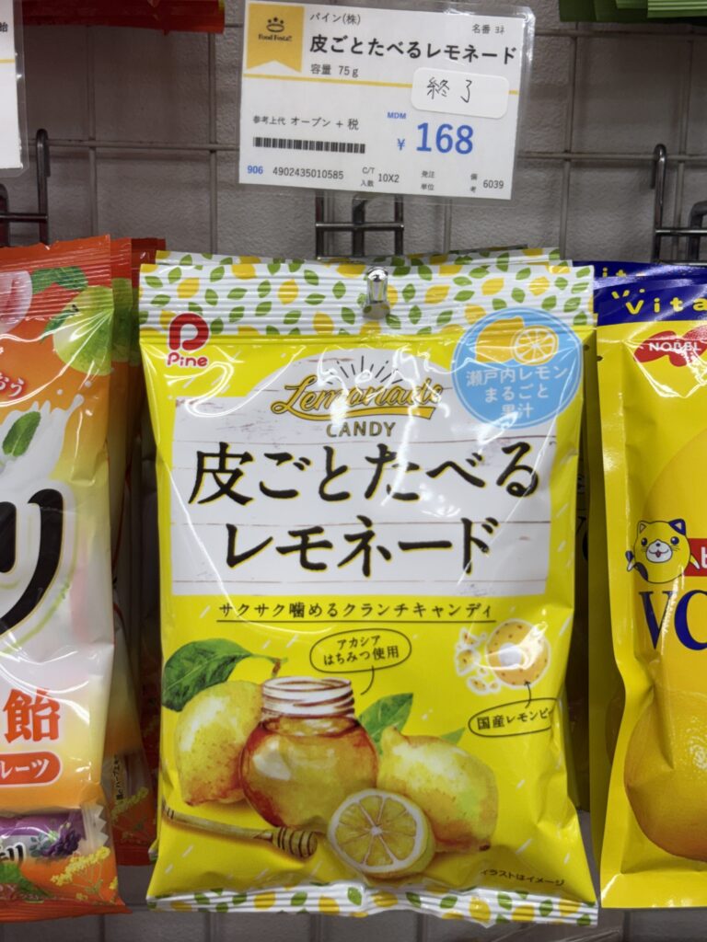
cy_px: 471
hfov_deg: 28.0
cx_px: 354
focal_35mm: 52
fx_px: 1416
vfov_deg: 36.8
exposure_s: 1/106
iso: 25
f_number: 1.6
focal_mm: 5.96
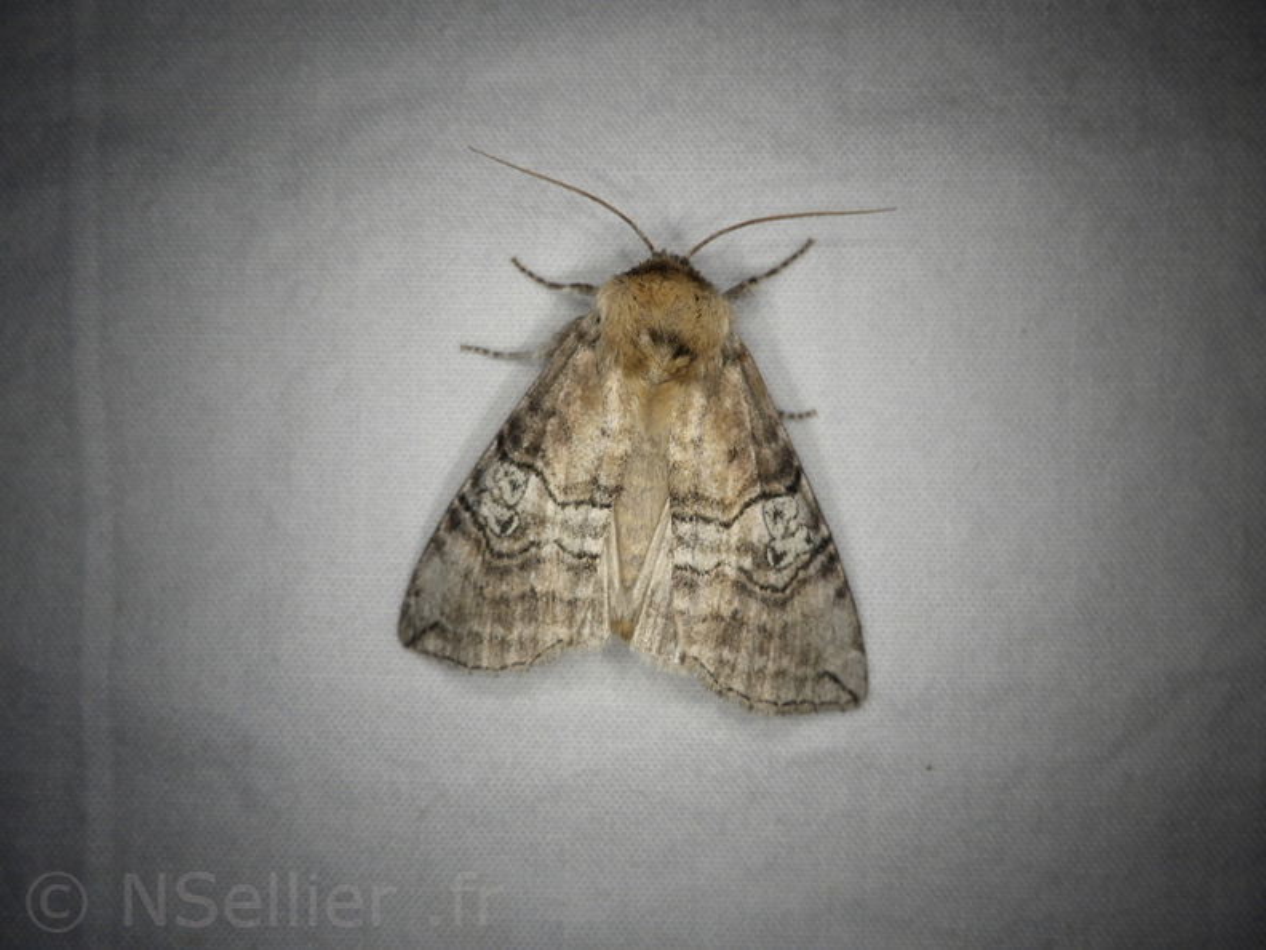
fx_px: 1243
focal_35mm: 34
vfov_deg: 41.8
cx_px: 633
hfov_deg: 54.0
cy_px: 475
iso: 125
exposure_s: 1/400
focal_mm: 6.1
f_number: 4.6
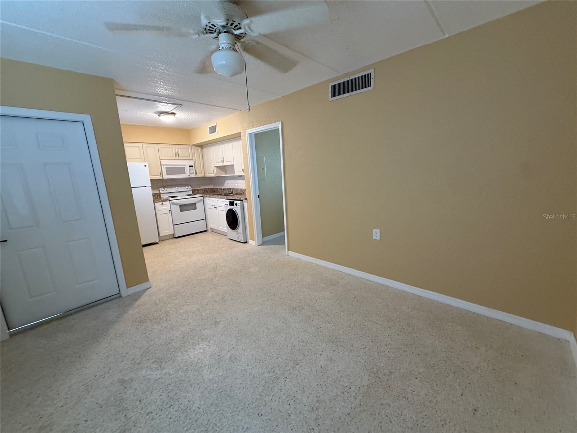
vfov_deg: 85.7
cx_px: 288
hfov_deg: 102.1
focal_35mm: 14
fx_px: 233
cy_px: 216
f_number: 2.2
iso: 250
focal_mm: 2.22
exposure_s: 1/60
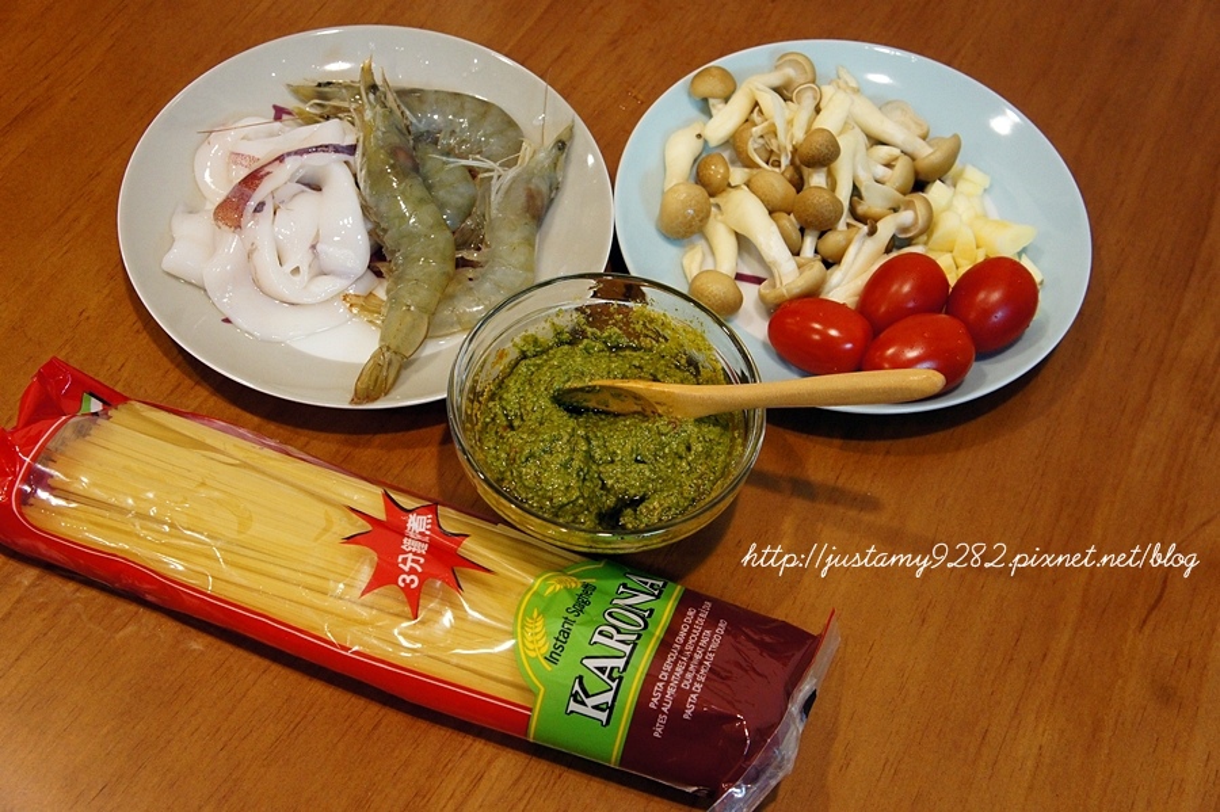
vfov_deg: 28.0
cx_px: 610
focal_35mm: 48
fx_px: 1626
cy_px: 406
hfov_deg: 41.1
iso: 1600
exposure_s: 1/25
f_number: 7.1
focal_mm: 32
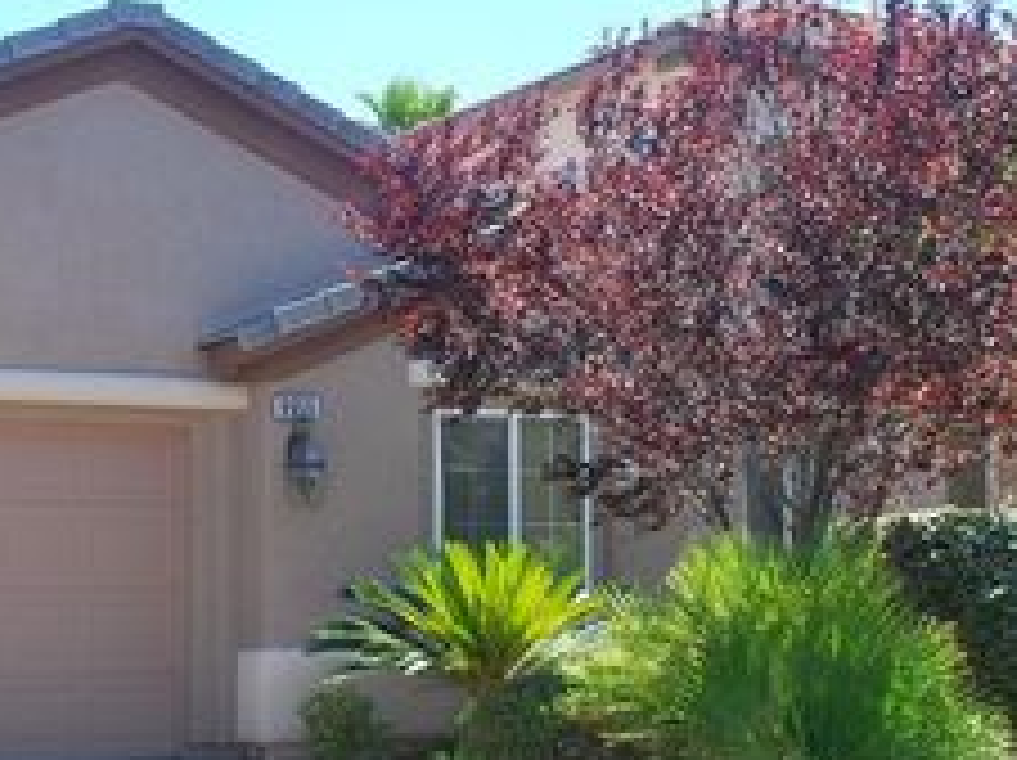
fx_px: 1878
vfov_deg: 22.9
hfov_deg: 29.1
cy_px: 384
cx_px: 104
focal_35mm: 64
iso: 100
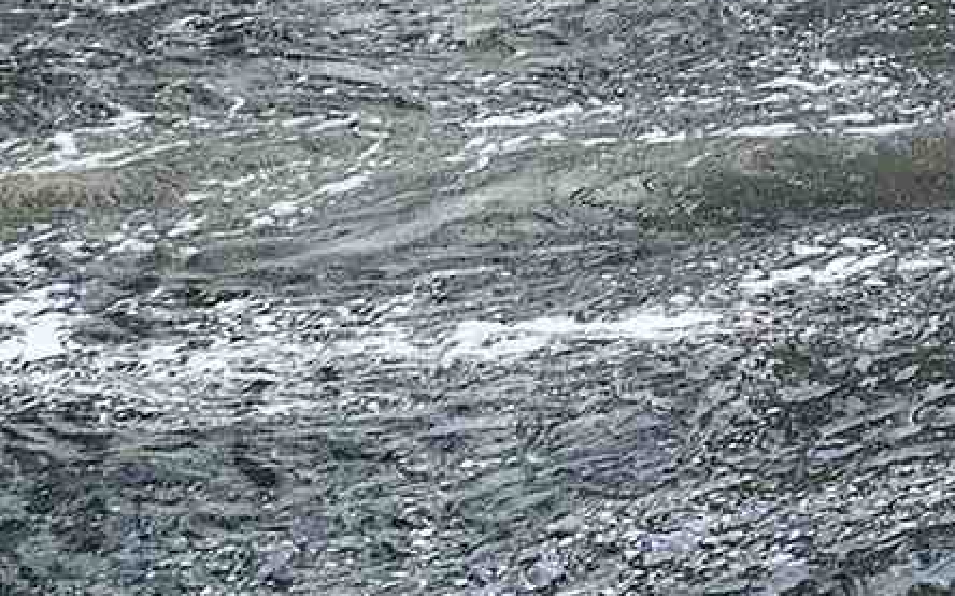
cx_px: 2495
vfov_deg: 6.8
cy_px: -1070
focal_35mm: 176
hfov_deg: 10.0
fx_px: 4578
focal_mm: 12.29
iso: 100
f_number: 2.8
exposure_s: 1/5000
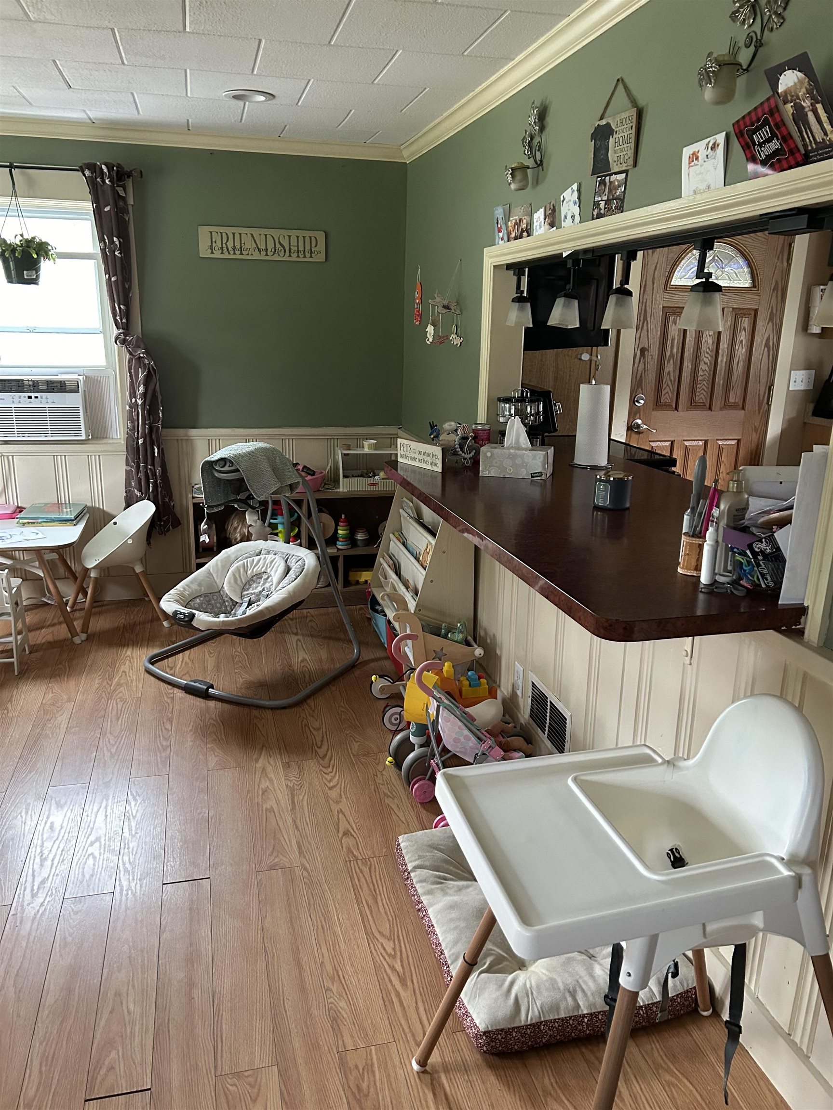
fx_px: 834
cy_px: 555
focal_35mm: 26
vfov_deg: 67.3
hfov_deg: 53.1
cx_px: 416
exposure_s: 1/60
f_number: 1.5
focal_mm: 5.7
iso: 500
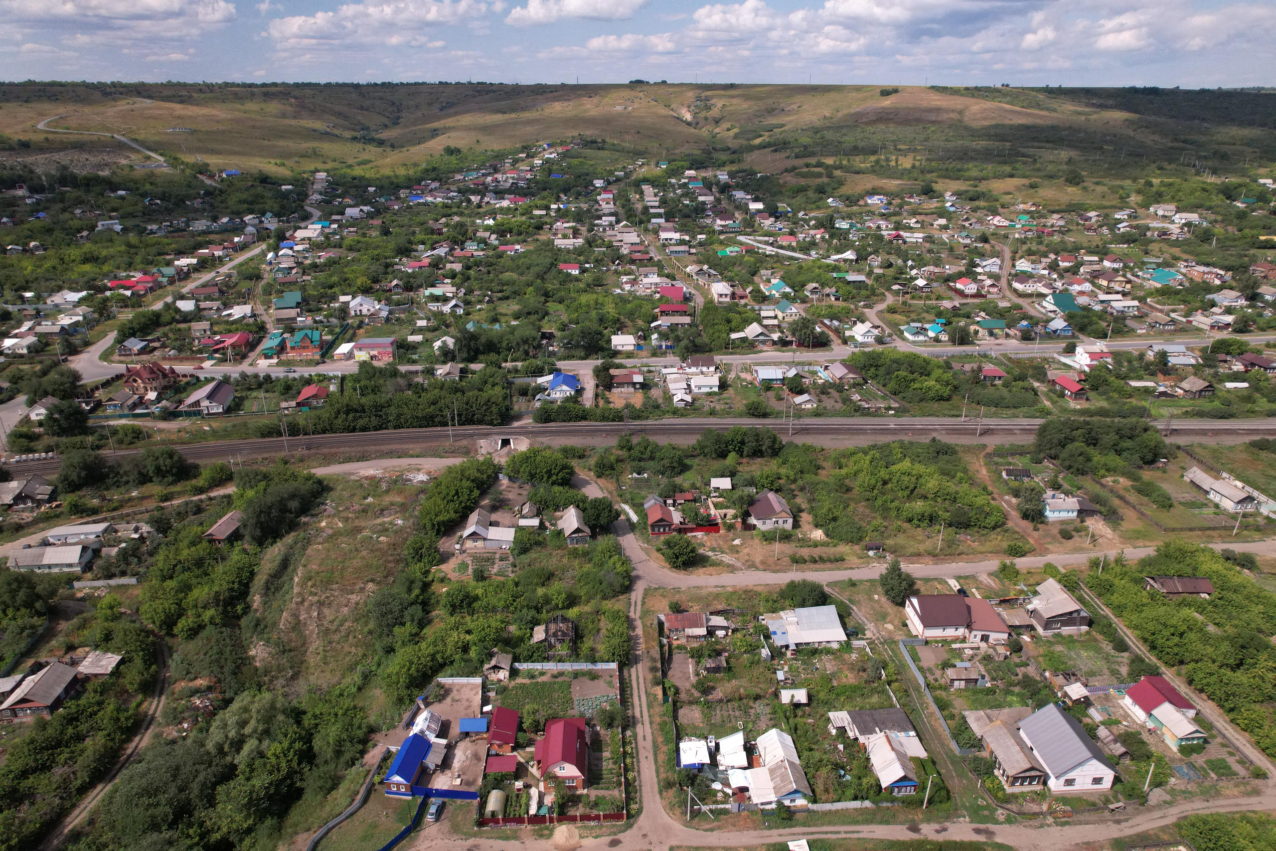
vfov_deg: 57.2
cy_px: 426
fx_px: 780
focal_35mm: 22
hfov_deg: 78.6
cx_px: 638
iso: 400
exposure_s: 1/240
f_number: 2.8
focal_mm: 8.38
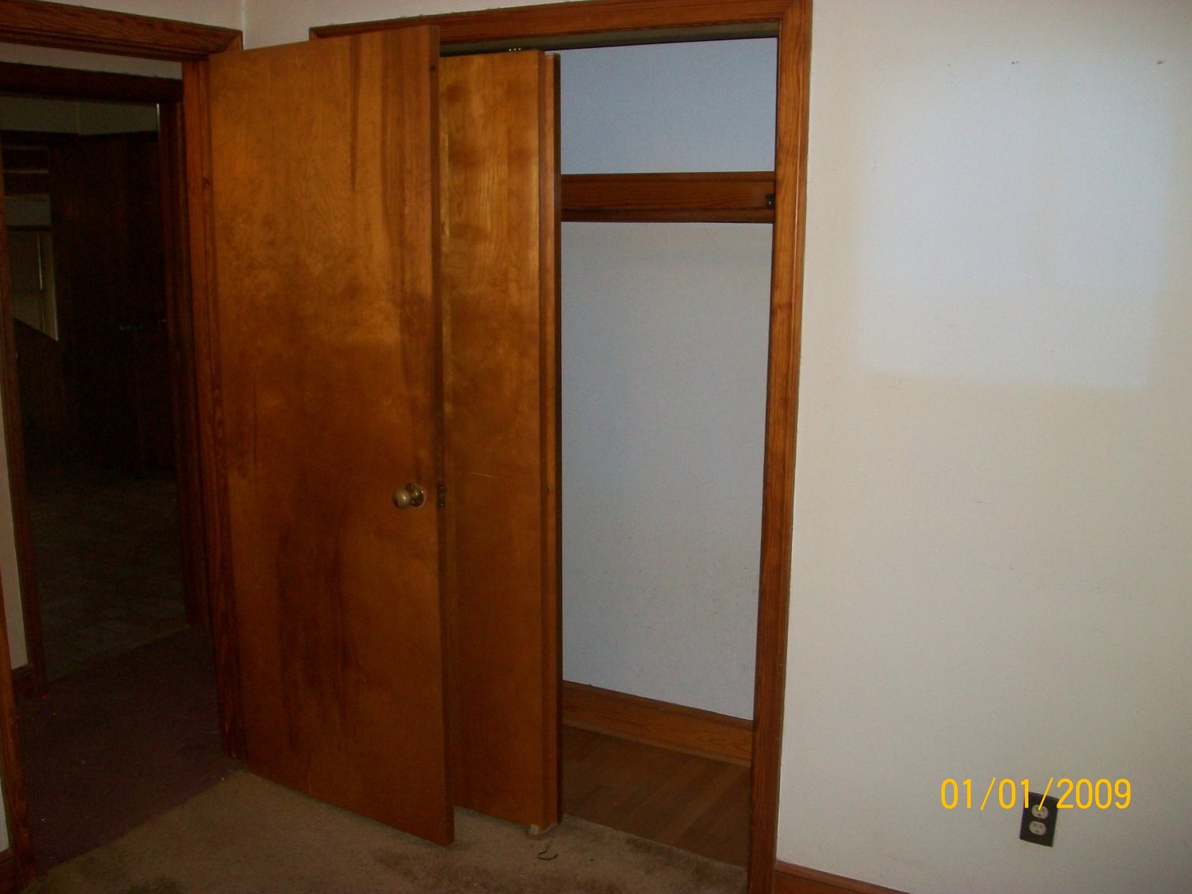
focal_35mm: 34
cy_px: 447
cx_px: 596
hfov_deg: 54.0
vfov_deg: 41.8
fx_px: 1171
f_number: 2.8
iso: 120
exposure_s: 1/60
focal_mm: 5.7
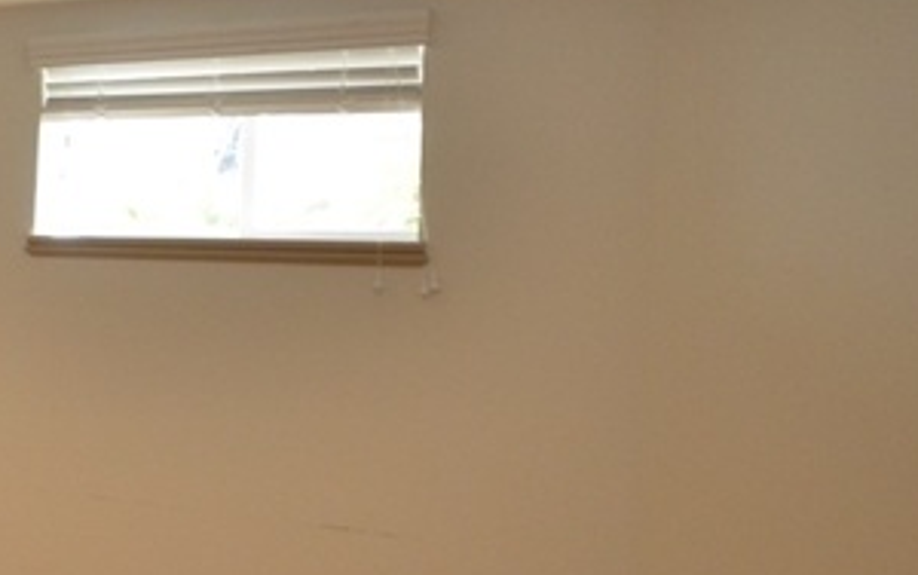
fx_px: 1499
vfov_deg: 21.7
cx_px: -606
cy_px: 257
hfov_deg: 23.5
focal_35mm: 60
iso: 500
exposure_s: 1/60
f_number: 4.2
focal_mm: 11.5
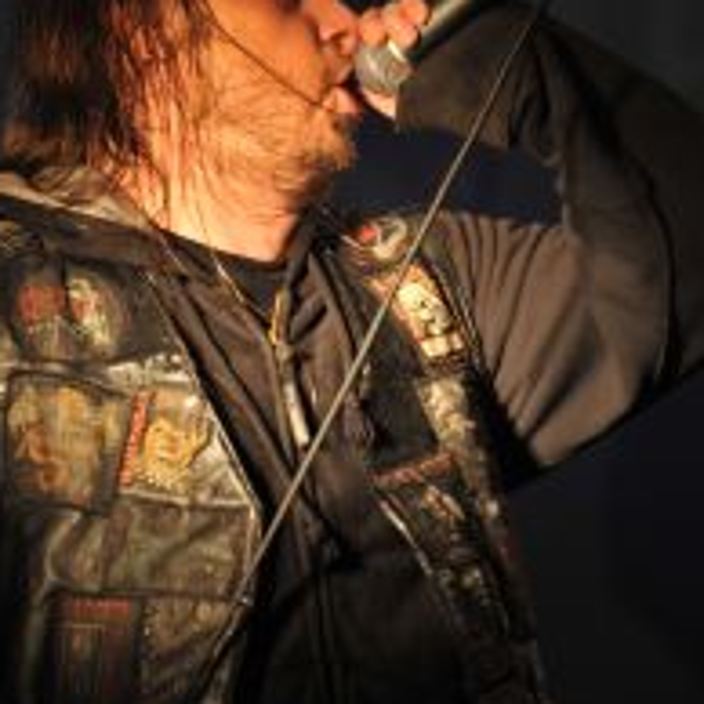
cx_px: 323
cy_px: 142
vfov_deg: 2.7
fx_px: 15094
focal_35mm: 656
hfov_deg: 2.7
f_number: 6.3
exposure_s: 1/80
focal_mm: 250
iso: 640
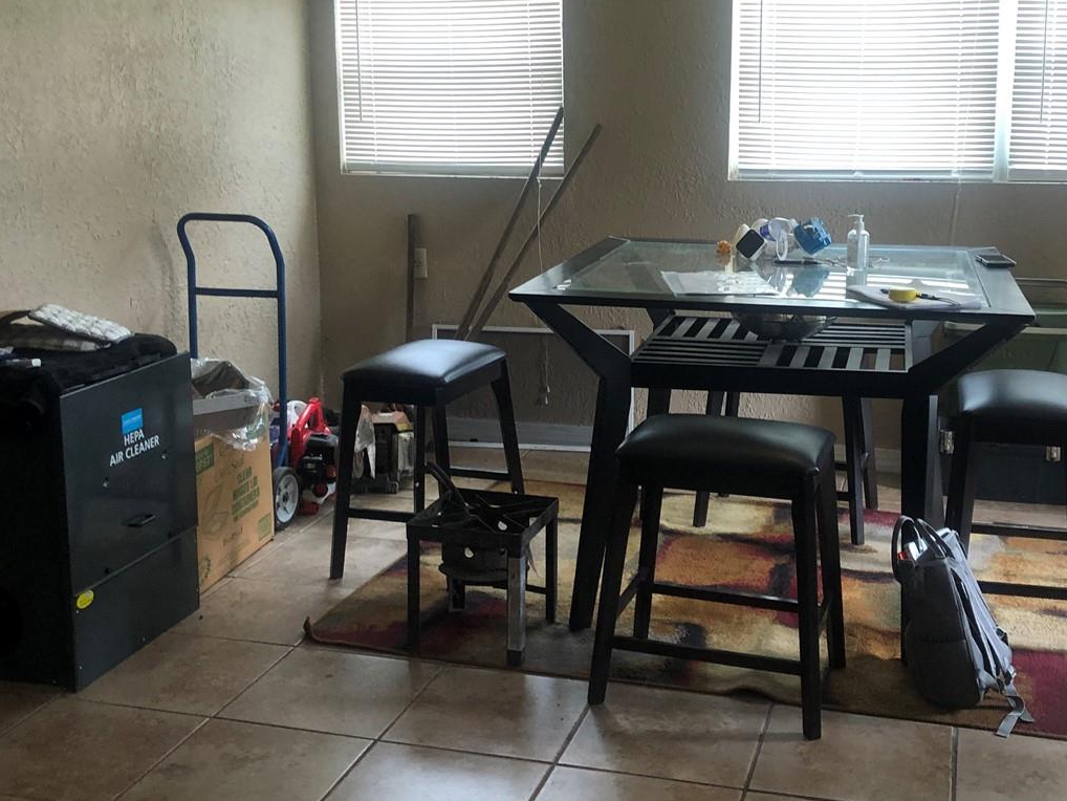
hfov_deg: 42.8
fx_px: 1357
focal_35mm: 44
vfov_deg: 32.7
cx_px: 613
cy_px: 283
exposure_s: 1/24
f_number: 1.8
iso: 40
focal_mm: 3.99
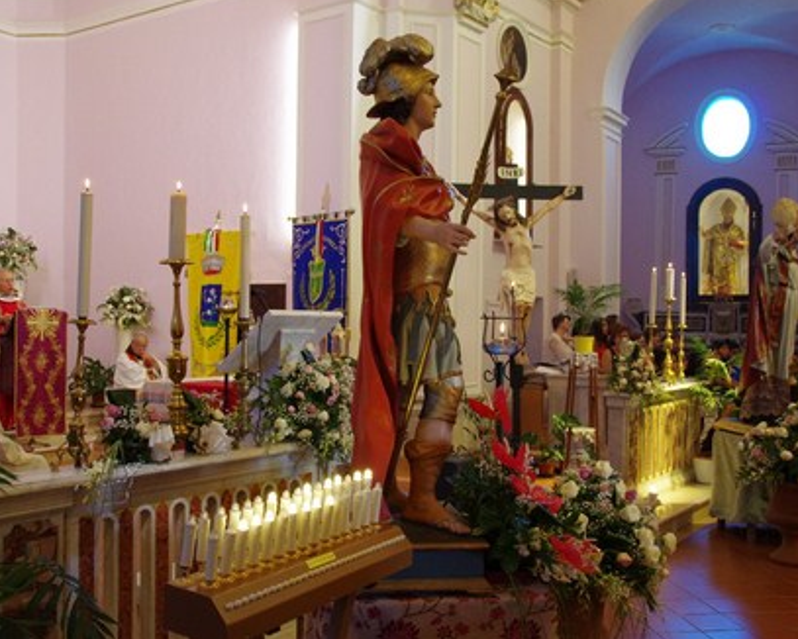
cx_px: 394
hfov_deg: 47.9
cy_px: 317
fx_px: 898
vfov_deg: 39.2
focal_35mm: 38
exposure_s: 1/30
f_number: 6.3
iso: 1600
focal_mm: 22
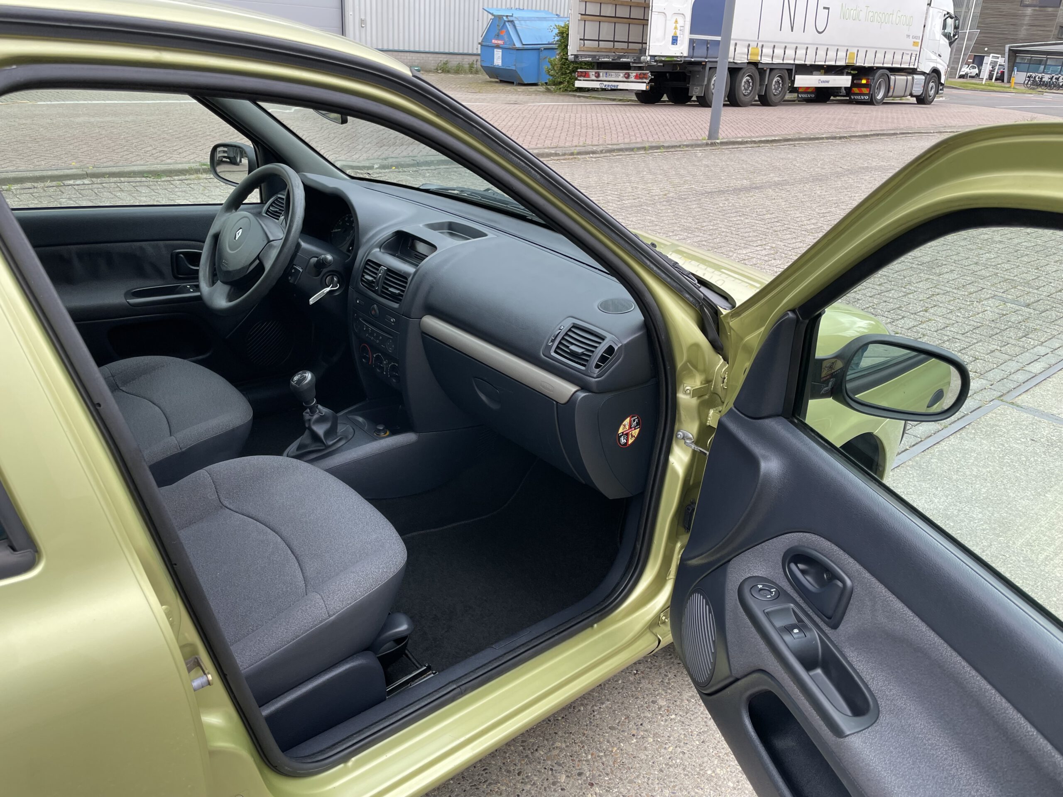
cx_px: 532
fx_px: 798
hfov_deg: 67.3
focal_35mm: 26
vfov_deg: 53.1
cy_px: 398
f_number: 1.6
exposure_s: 1/471
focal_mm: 4.2
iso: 32
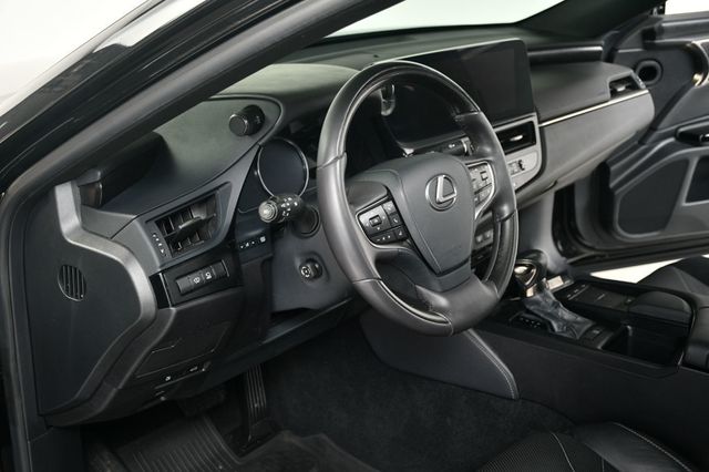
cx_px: 354
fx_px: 945
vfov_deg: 28.0
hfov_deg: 41.1
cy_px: 236
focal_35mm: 48
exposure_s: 1/160
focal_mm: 32
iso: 100
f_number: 4
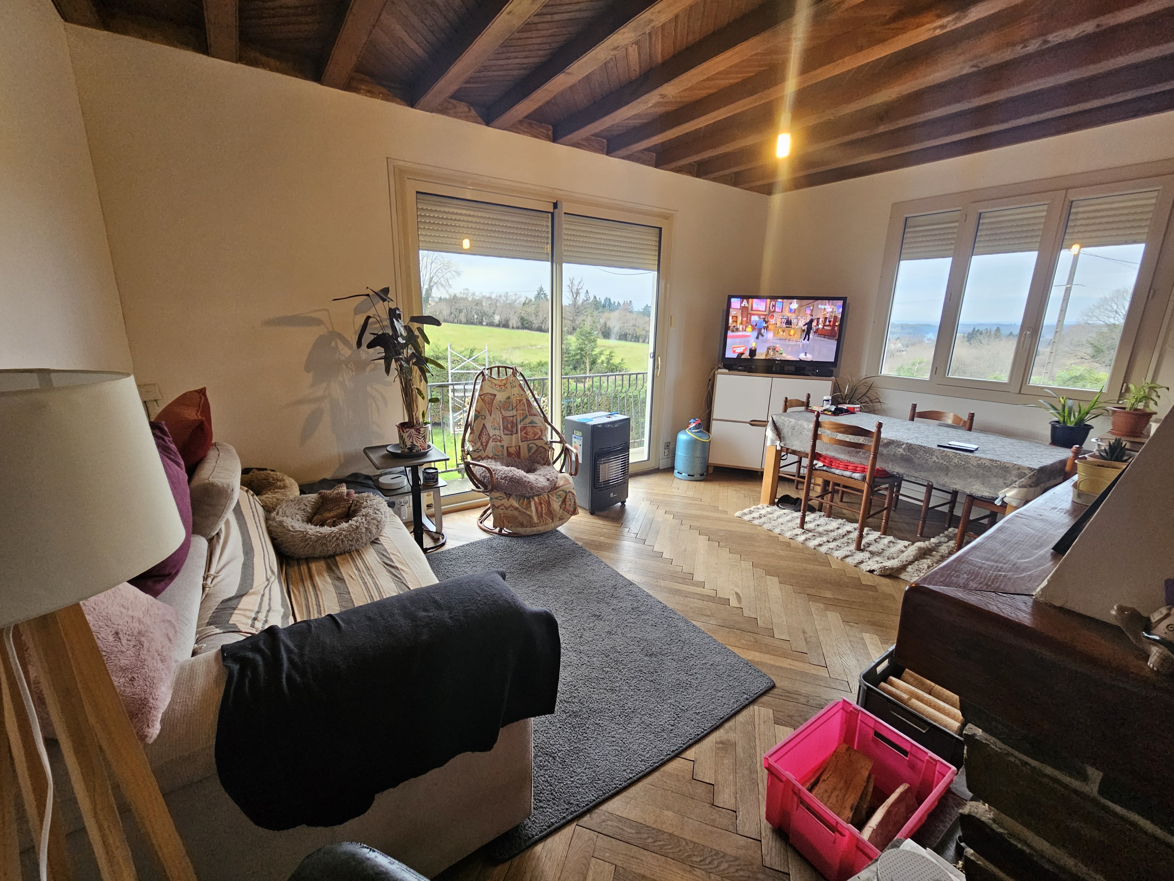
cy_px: 440
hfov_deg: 106.2
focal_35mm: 13
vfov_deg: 89.9
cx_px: 587
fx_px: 441
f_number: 2.2
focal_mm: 2.2
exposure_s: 1/50
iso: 250
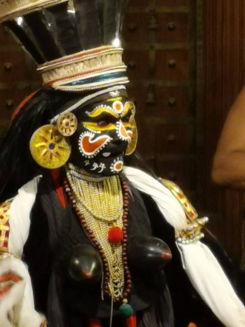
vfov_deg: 4.9
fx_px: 3794
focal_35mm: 402
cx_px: 122
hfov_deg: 3.7
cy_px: 164
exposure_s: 1/33.3
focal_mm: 7.48
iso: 125
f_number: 2.4
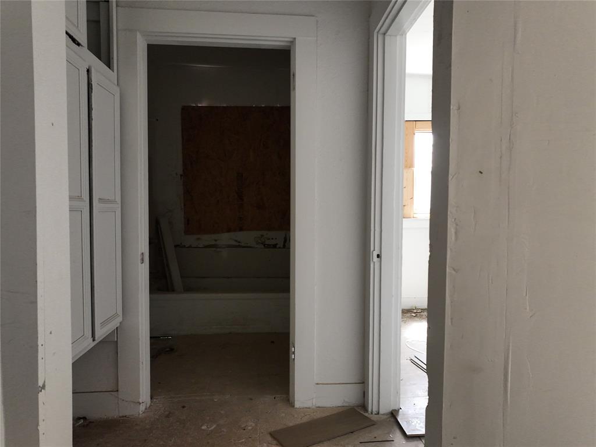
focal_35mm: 24
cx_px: 298
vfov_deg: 56.8
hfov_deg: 71.6
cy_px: 224
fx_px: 413
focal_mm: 12.29
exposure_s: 1/125
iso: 1390
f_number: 2.8
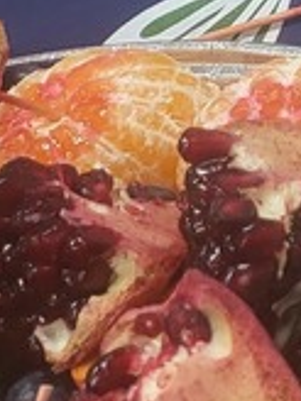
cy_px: -215
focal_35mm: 162
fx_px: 1878
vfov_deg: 11.6
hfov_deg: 7.1
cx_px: 1172
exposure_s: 1/120
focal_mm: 5.4
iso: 200
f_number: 1.8
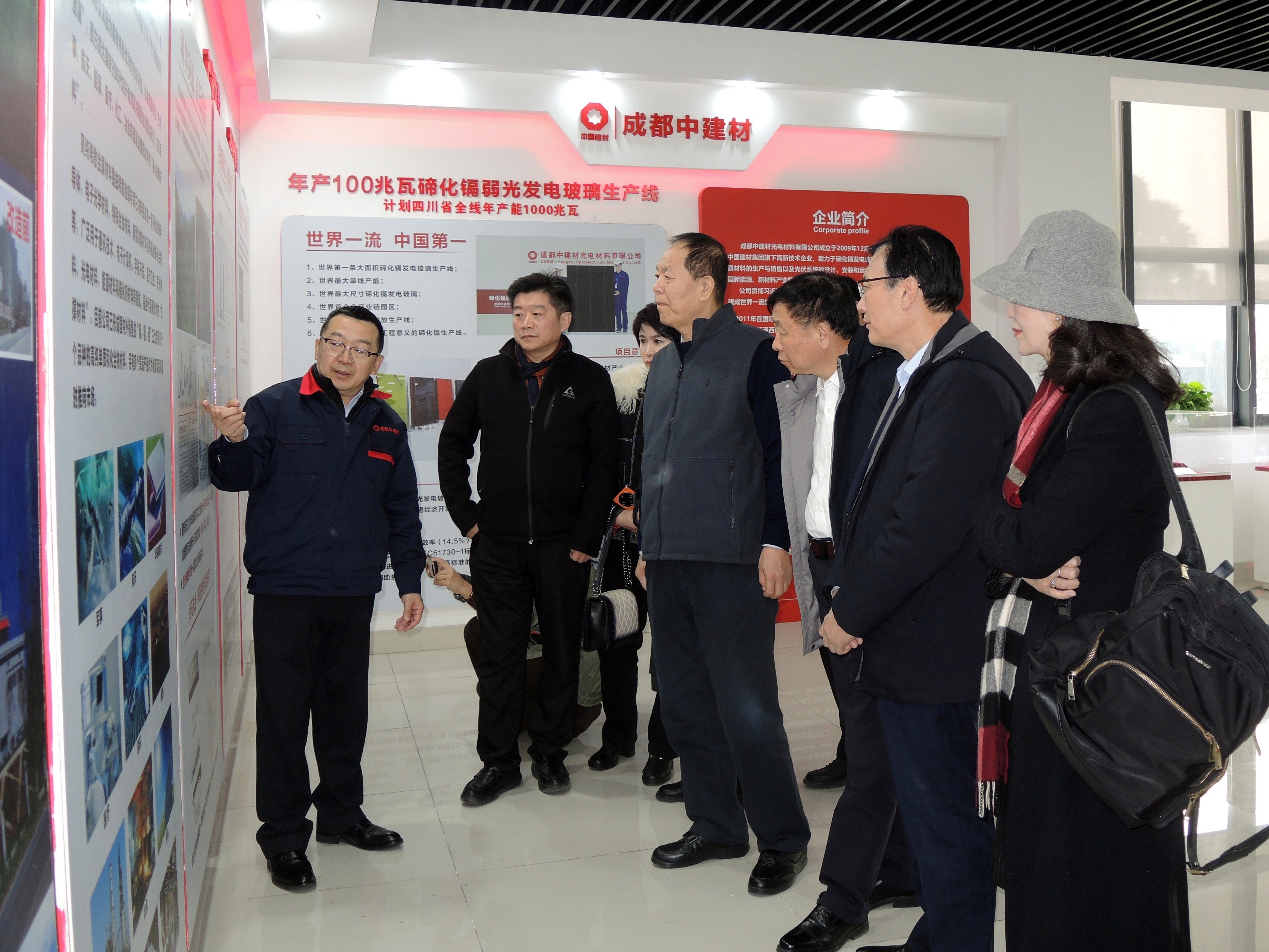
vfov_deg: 49.8
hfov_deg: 63.4
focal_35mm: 28
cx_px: 634
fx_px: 1027
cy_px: 476
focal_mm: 6
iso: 200
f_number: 2
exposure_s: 1/40
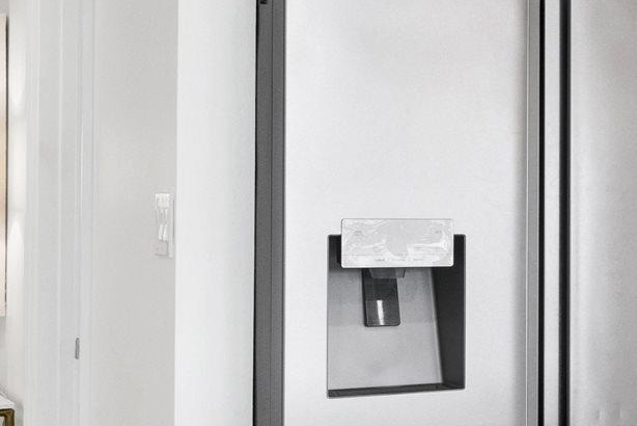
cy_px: 210
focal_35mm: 88
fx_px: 1549
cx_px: 1303
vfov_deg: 15.6
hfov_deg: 16.8
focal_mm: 17.5
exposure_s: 1/50
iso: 400
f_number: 11
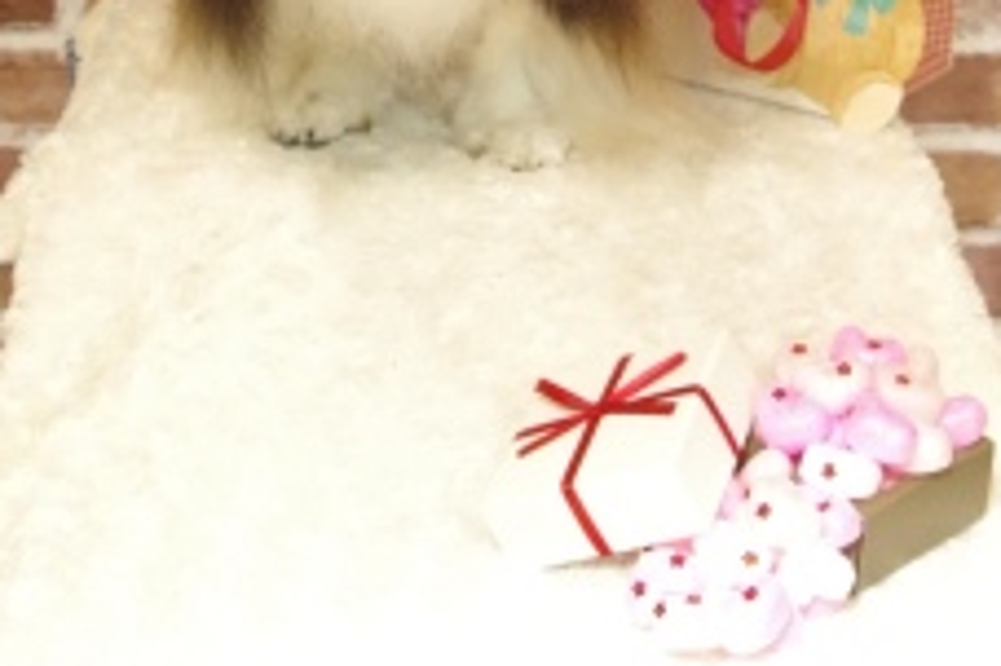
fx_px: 2056
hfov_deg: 27.4
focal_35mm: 74
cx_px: 512
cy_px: -150
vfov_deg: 17.5
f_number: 5
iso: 6400
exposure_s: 1/200
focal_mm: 28
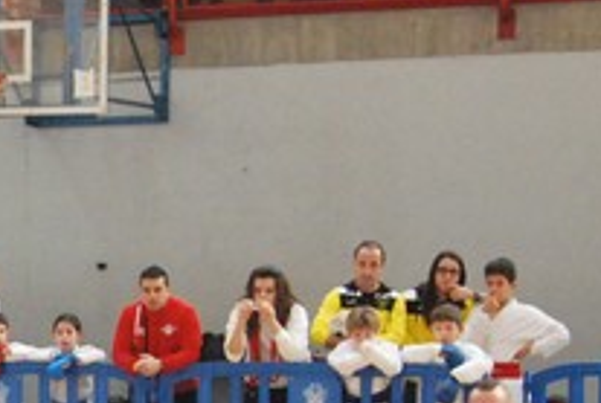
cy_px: 555
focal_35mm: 151
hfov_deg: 12.8
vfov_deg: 9.0
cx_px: -311
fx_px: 2526
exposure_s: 1/125
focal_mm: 26
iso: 1600
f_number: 6.3
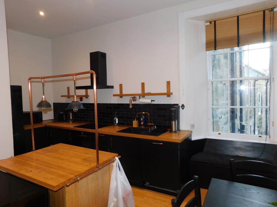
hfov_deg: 73.9
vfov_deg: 58.9
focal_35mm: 23
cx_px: 138
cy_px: 104
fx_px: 184
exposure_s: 1/30
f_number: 3
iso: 200
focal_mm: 4
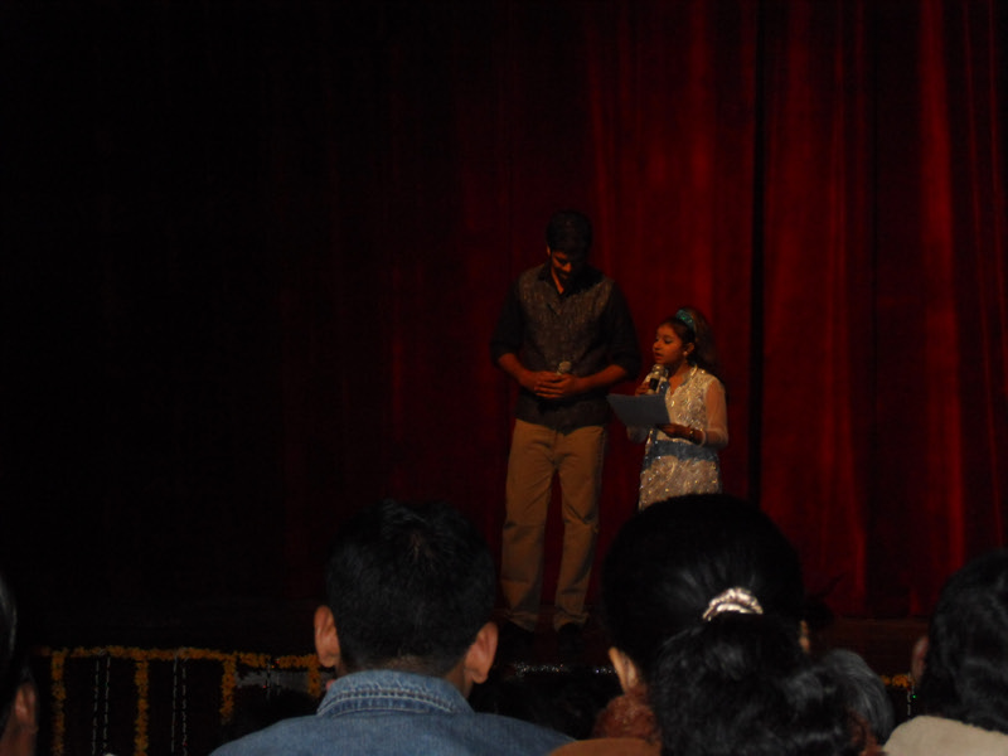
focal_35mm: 85
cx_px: 504
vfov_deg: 17.4
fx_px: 2475
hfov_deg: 23.0
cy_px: 378
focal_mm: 18.2
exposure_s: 1/90
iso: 400
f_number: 5.3
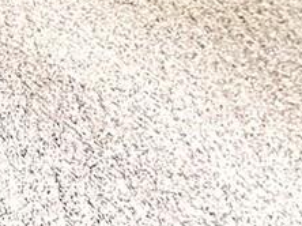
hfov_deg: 12.8
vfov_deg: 10.8
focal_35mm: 101
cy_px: -419
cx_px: -495
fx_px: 880
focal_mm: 2.2
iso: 400
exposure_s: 1/60
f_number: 2.2
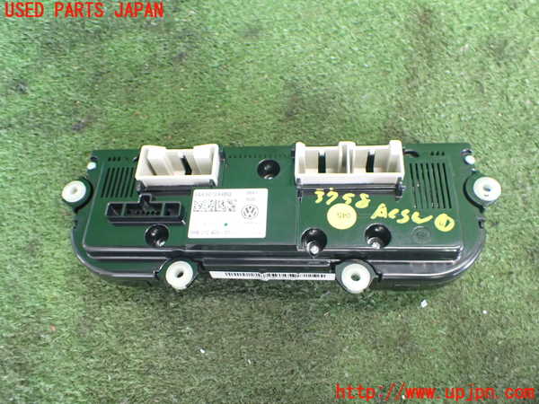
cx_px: 270
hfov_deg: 60.0
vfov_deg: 46.8
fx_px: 467
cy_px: 202
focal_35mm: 30
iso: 800
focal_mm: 5.4
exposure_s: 1/50
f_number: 2.3
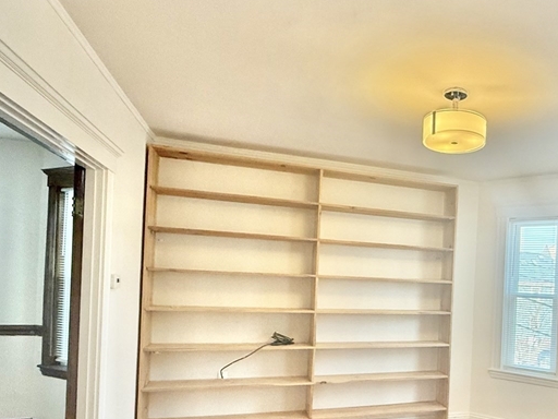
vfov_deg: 48.6
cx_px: 441
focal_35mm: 28
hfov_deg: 58.8
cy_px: 289
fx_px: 451
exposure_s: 1/120
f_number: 2.2
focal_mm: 2.22
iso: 250
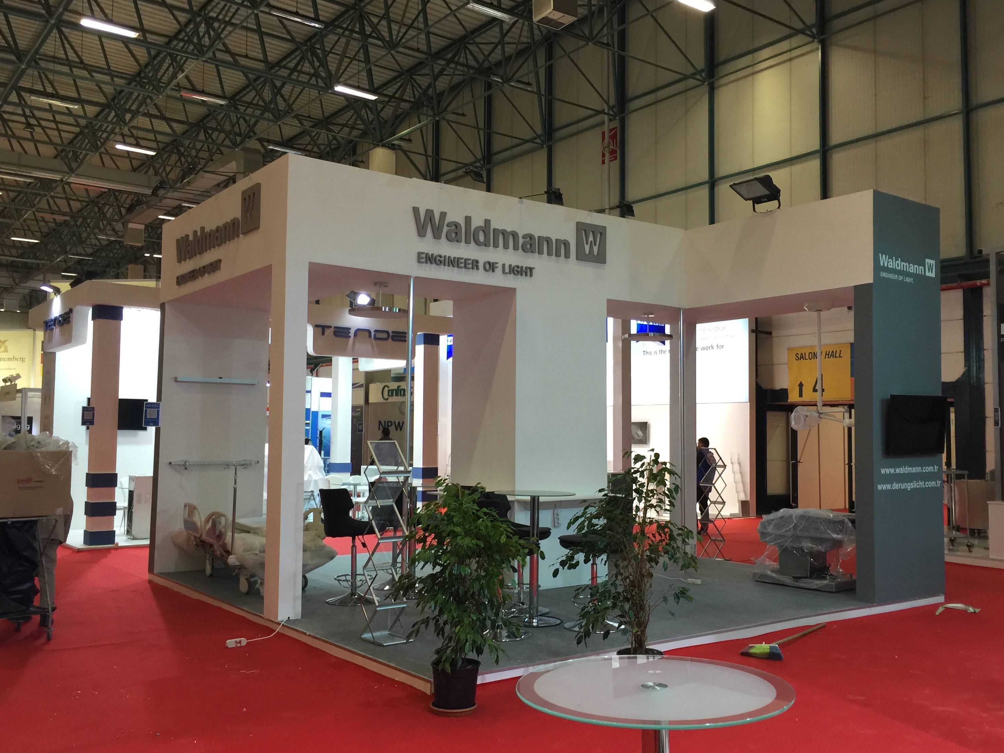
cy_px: 383
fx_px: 928
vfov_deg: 44.2
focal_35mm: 32
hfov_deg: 56.8
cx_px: 535
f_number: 2.2
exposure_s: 1/30
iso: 50
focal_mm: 4.15
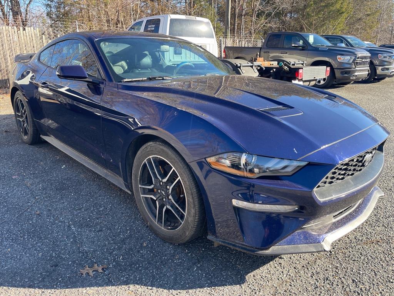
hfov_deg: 67.3
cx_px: 197
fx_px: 296
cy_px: 148
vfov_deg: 53.1
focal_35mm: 26
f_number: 1.6
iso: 32
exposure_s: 1/396
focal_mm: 4.2
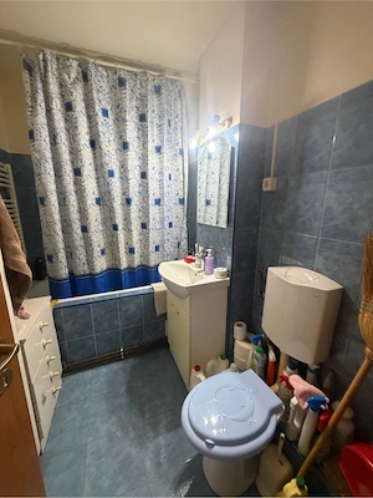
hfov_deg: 85.7
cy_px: 249
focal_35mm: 14
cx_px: 186
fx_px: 201
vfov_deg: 102.1
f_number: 2.2
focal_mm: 2.22
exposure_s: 1/50
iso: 400
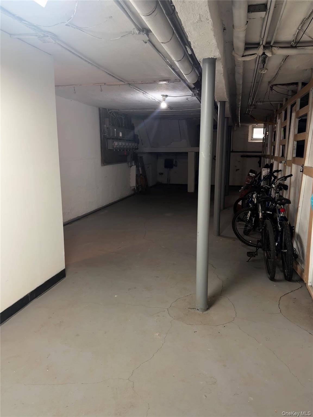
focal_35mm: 24
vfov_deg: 71.6
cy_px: 208
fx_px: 289
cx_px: 156
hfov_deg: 56.8
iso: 250
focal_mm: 6.76
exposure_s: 1/60
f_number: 1.78
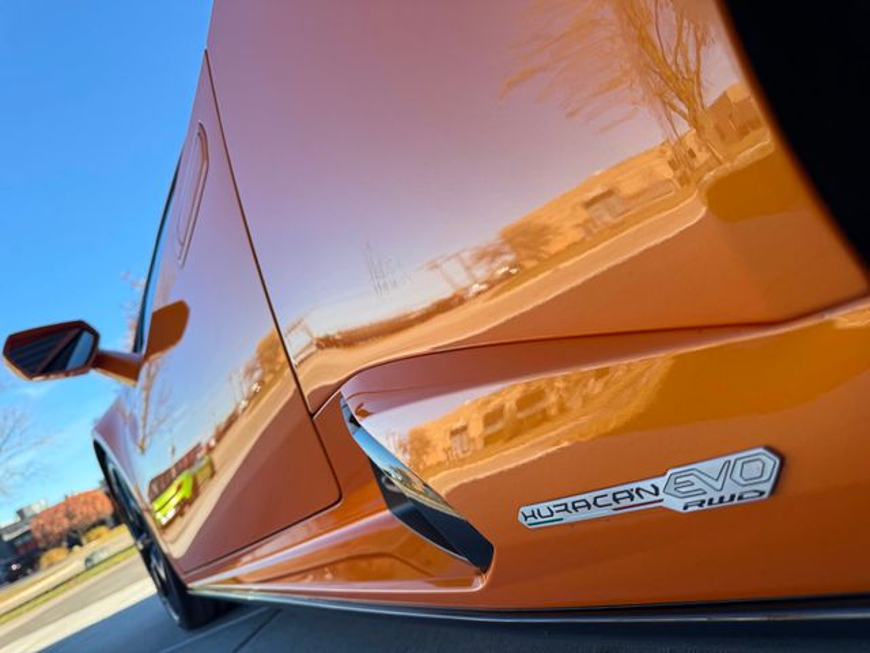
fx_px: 603
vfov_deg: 56.8
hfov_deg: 71.6
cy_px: 326
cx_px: 435
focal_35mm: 24
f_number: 1.78
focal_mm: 6.76
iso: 100
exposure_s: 1/931
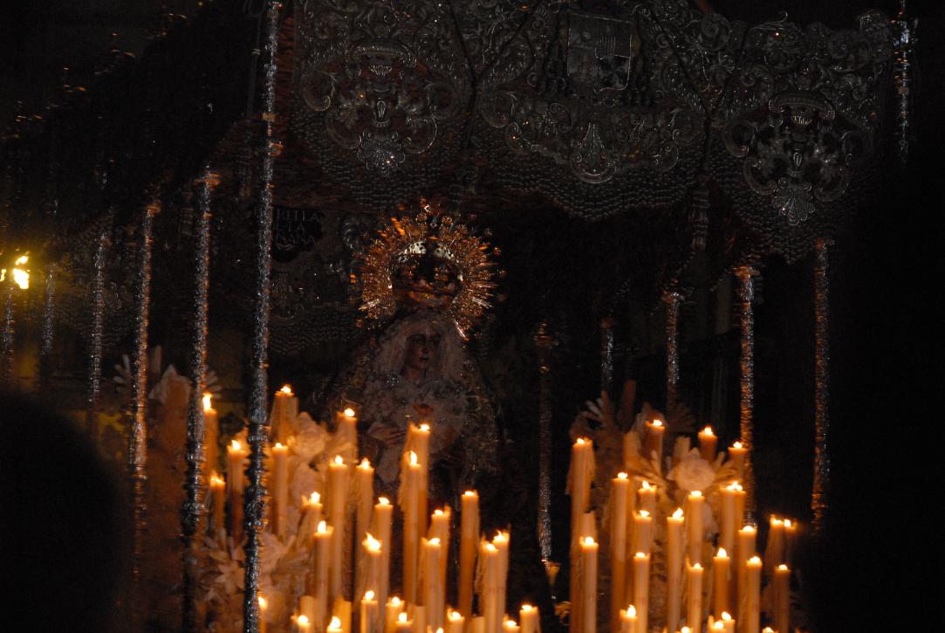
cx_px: 472
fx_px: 4139
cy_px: 316
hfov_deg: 13.0
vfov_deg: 8.7
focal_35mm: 158
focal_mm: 105
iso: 1600
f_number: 5.6
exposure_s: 1/50
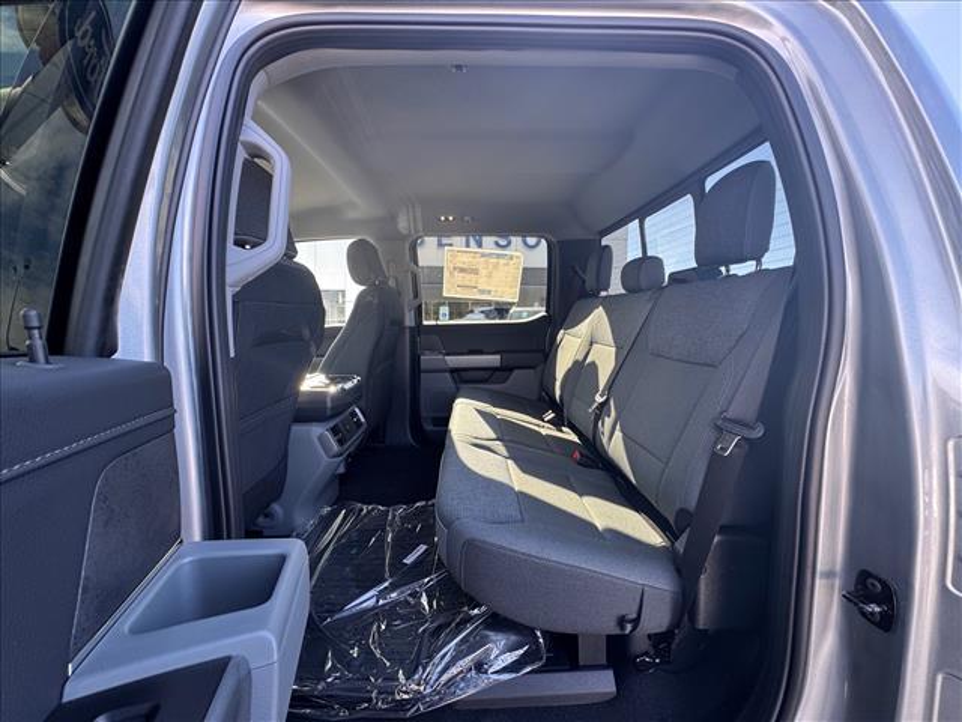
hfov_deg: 102.1
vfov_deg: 85.7
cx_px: 481
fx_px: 389
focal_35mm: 14
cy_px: 361
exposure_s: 1/99
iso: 50
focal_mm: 2.22
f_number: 2.2
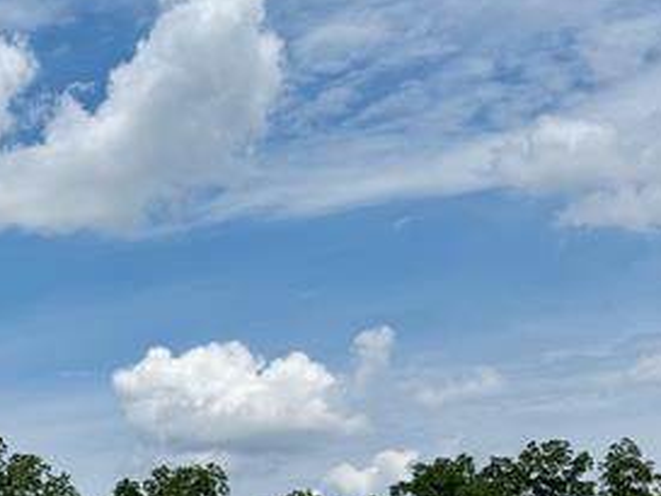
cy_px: 513
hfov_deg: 19.6
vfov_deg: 16.1
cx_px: -254
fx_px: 1719
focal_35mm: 90
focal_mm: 6.76
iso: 80
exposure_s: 1/7937
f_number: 1.78
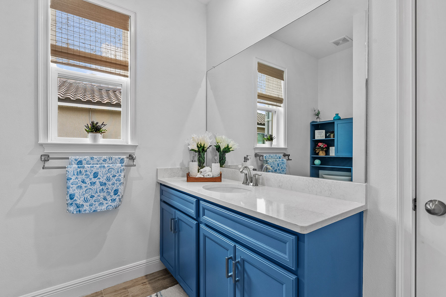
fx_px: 198
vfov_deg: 73.7
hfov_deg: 96.7
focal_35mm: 16
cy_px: 148
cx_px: 223
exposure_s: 1/5
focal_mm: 16
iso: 400
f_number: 9
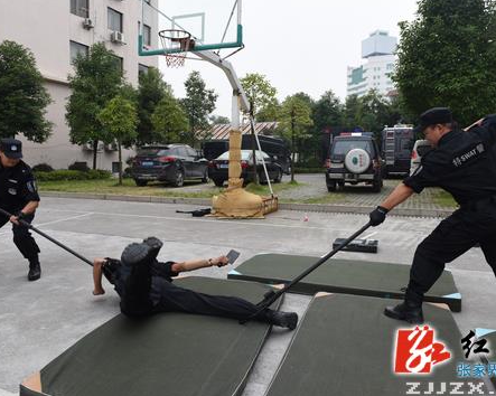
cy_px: 194
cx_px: 241
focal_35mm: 28
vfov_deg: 51.5
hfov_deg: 62.2
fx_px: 411
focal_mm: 24
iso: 400
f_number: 6.3
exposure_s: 1/125
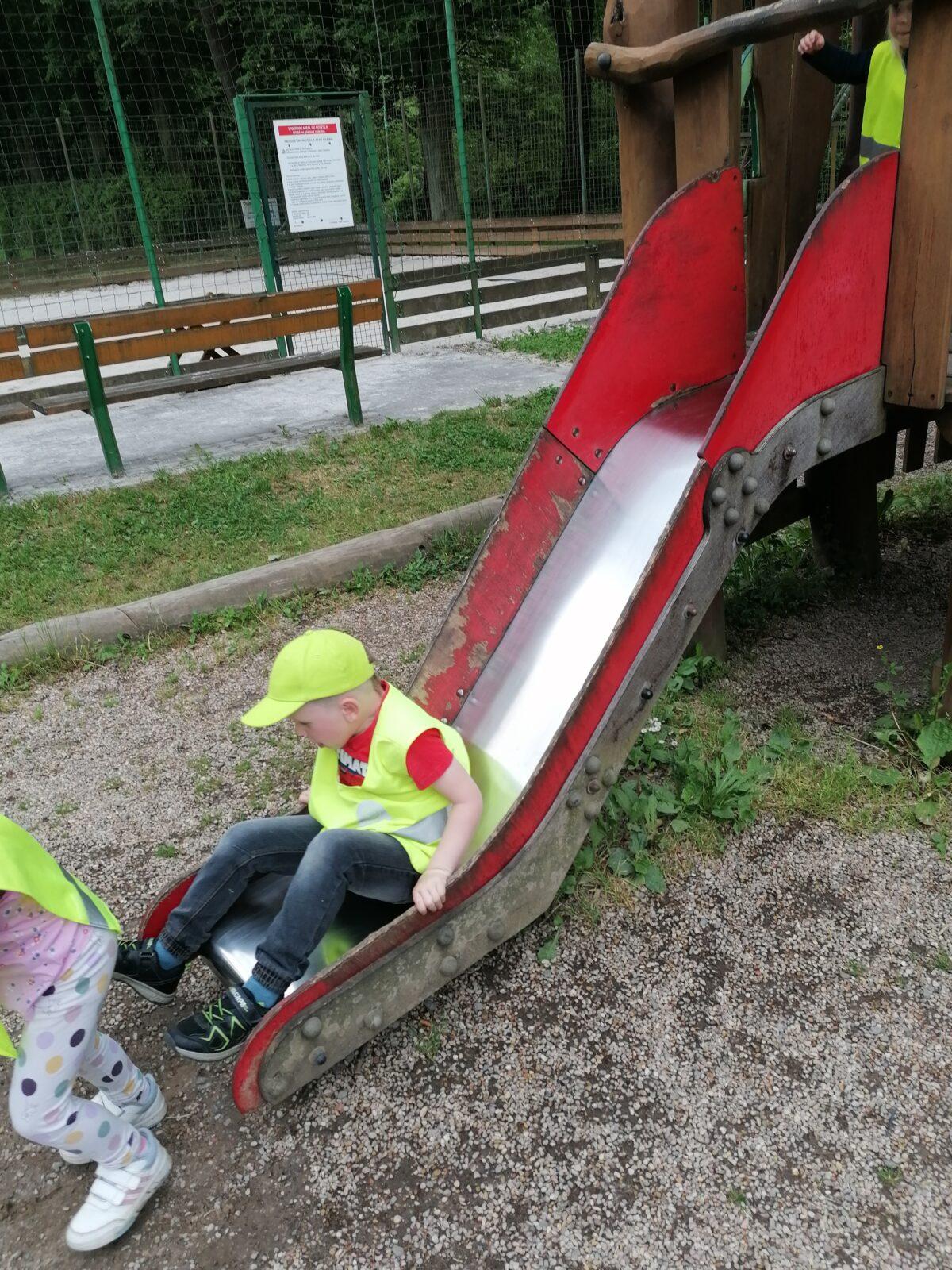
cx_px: 476
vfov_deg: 65.3
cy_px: 635
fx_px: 990
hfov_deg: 51.4
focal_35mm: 27
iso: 50
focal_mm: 4.75
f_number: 1.8
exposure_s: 1/474
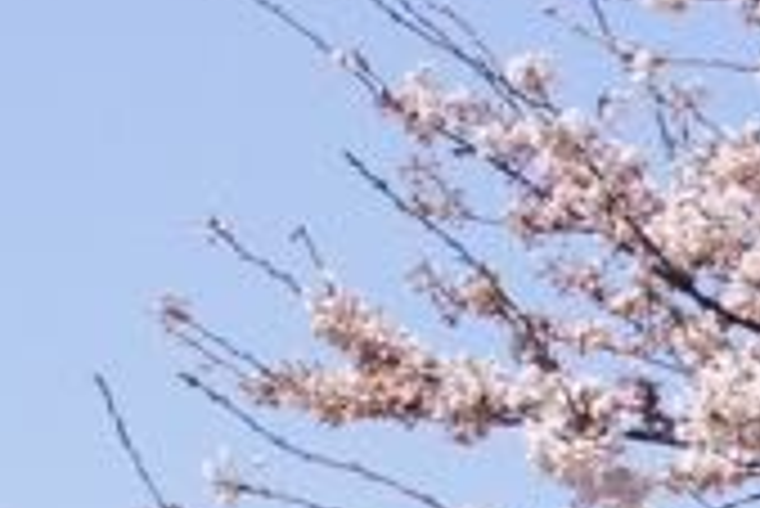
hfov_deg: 4.4
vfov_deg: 3.0
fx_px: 9592
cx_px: 1749
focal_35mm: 454
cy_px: 1387
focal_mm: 50
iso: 400
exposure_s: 1/800
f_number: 8
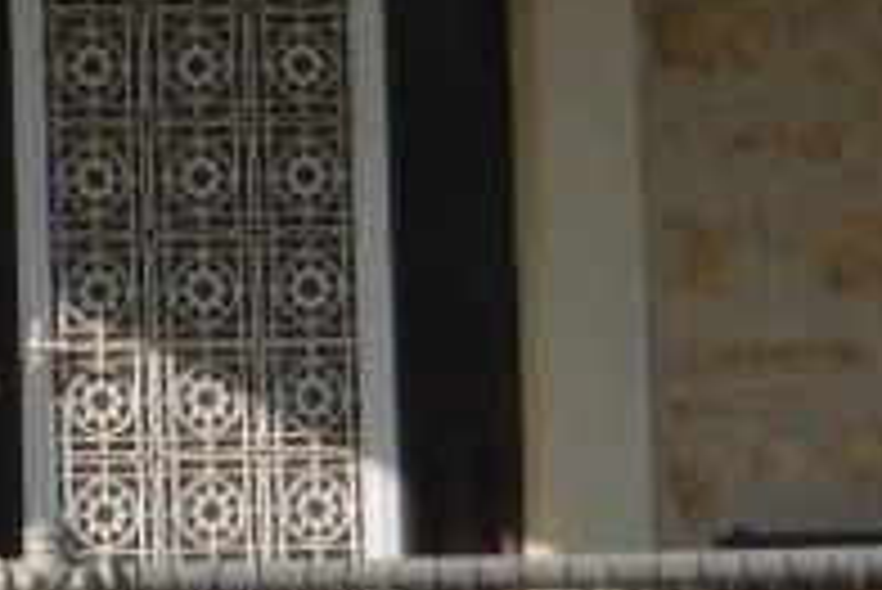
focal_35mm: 310
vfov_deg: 4.4
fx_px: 7600
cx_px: -320
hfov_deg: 6.6
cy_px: -408
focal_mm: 6.9
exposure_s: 1/800
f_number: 3.9
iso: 100
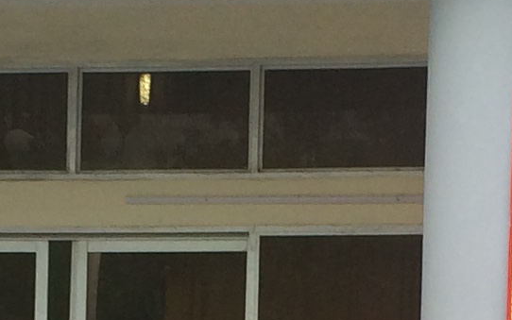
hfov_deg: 11.3
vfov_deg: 6.8
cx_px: 257
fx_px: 2582
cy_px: 711
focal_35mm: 185
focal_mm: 4.15
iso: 32
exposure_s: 1/318
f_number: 2.2
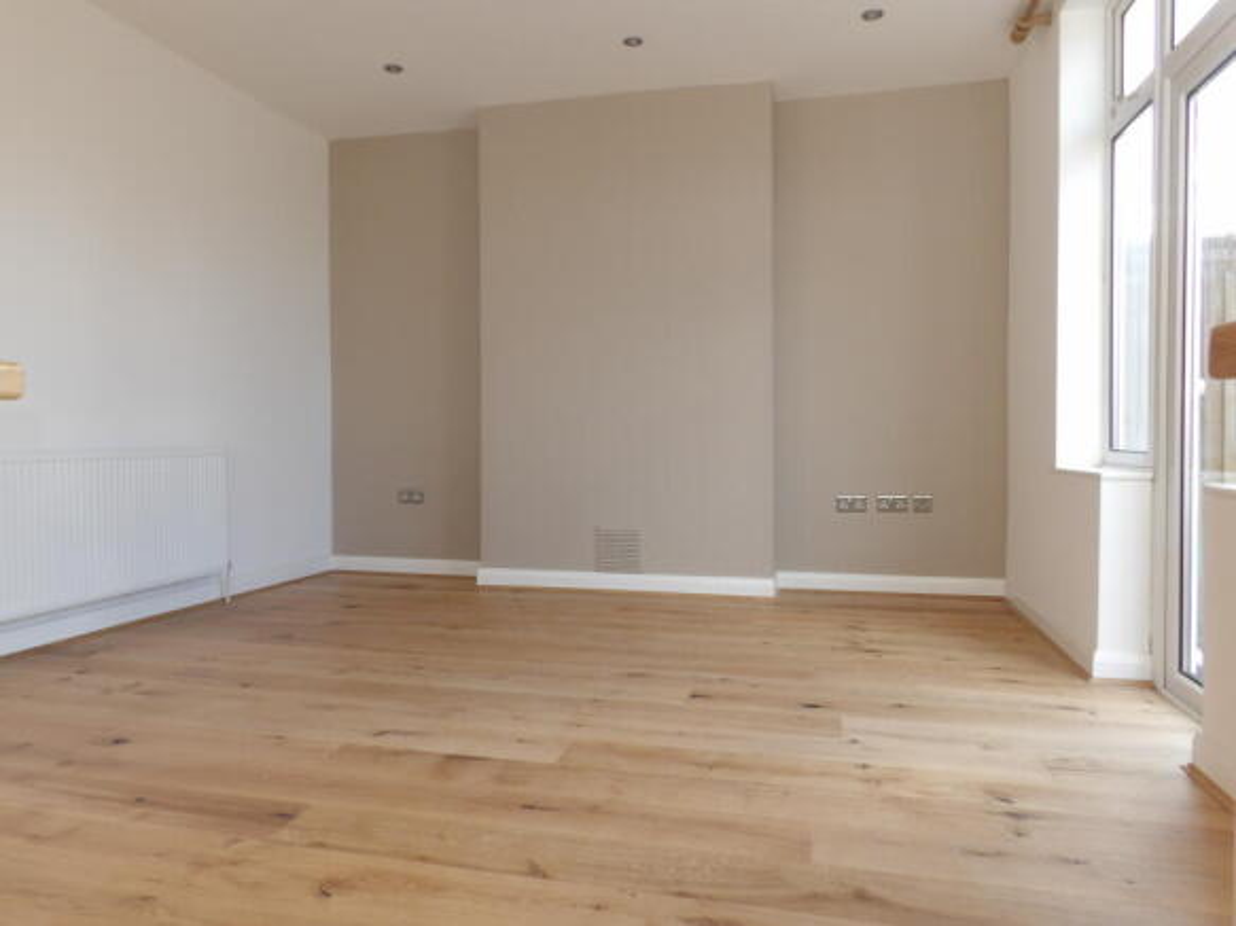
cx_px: 618
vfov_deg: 56.8
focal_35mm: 24
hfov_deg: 71.6
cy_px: 463
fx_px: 857
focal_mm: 4.3
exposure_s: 1/42
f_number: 4.1
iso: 100
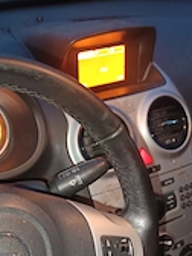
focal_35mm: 57
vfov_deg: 33.1
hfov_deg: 25.2
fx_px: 422
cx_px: 38
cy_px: 194
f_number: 1.7
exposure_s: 1/20
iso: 1612
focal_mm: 5.31
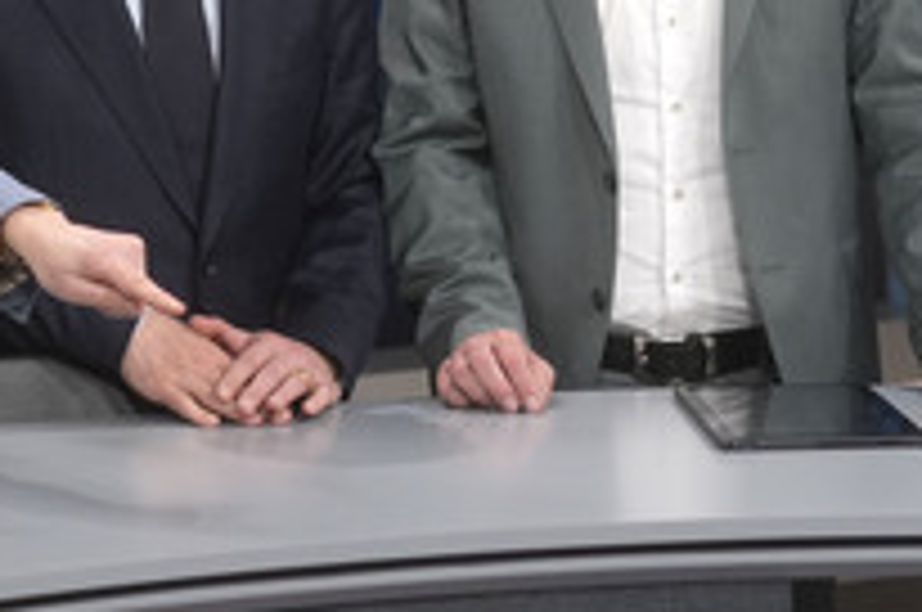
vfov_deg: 13.6
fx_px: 2532
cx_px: 128
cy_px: 27
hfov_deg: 20.3
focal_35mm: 99
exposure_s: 1/400
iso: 640
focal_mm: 30
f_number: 2.2
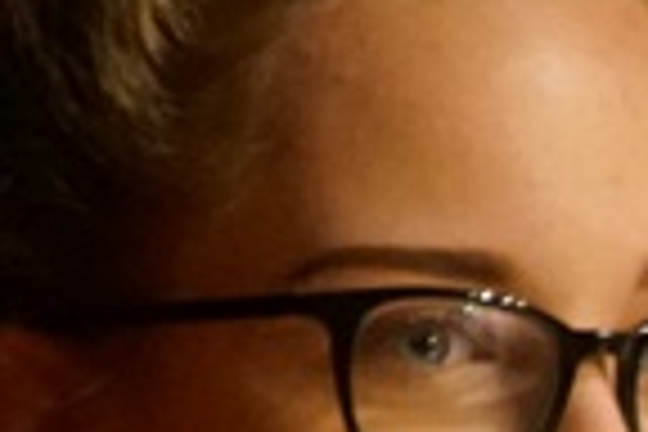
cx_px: 1512
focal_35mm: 1663
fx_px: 29932
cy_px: 1087
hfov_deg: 1.2
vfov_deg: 0.8
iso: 3200
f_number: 6.3
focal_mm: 160
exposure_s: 1/40
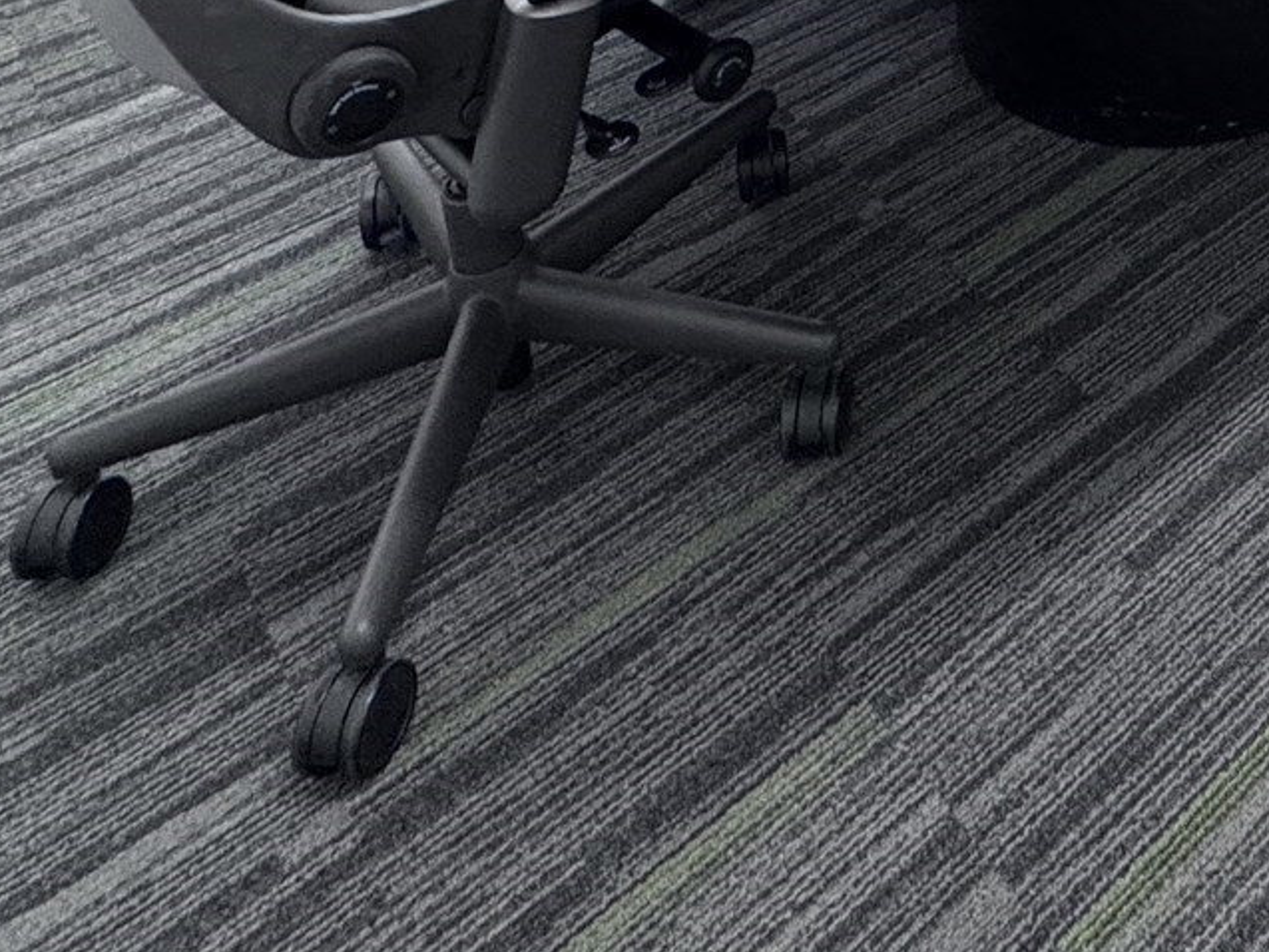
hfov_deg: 35.2
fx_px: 1650
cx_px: 1442
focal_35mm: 45
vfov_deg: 23.8
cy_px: -560
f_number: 2.2
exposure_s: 1/120
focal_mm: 2.22
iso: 200
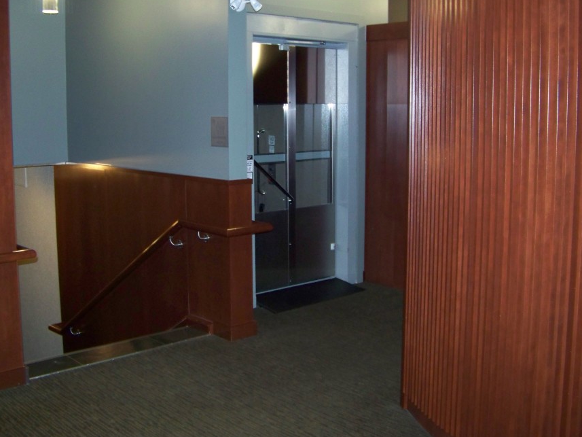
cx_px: 310
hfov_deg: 43.8
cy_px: 179
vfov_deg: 33.5
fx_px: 723
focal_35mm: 43
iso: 200
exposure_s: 1/30
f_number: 2.8
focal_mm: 5.85
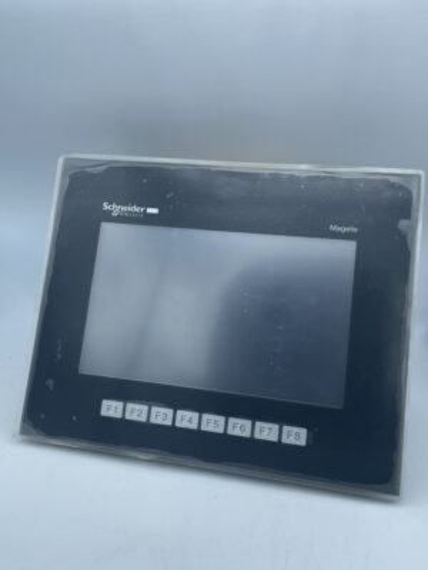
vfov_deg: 67.3
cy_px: 285
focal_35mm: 26
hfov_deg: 53.1
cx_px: 214
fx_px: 429
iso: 32
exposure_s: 1/1233
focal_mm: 4.2
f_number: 1.6
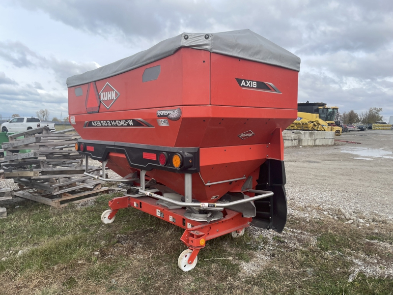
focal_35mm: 26
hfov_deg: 67.3
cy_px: 148
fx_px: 295
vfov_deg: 53.1
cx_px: 196
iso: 32
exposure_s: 1/2092
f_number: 1.6
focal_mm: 4.2
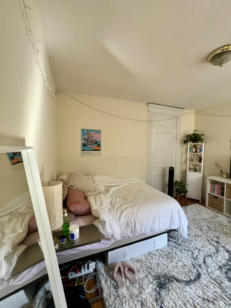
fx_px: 116
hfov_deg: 89.9
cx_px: 116
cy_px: 154
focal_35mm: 13
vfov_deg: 106.2
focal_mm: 1.57
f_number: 1.8
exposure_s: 1/99
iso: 100
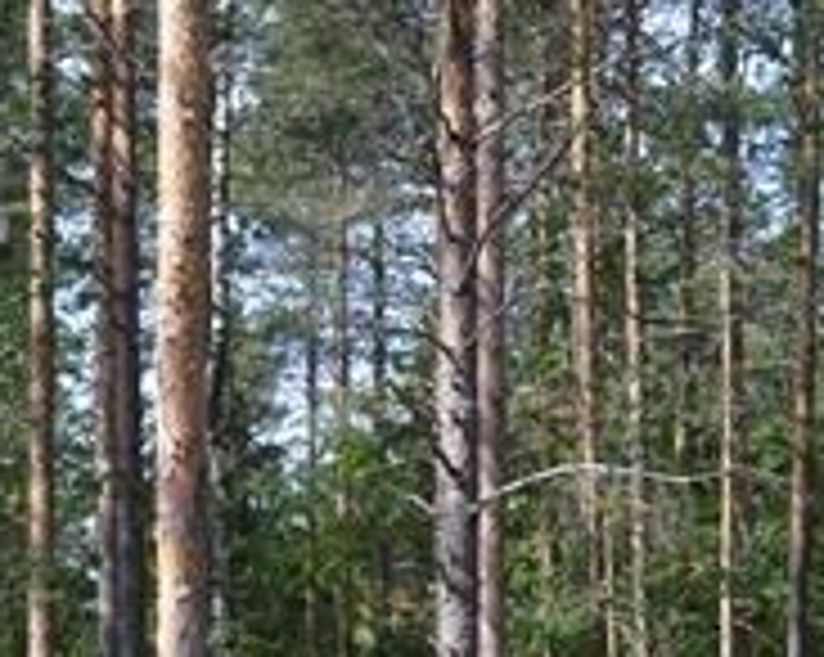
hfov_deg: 12.0
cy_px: 990
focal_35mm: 159
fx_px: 3873
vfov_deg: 9.4
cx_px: 887
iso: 110
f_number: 5.6
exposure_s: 1/125
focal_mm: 24
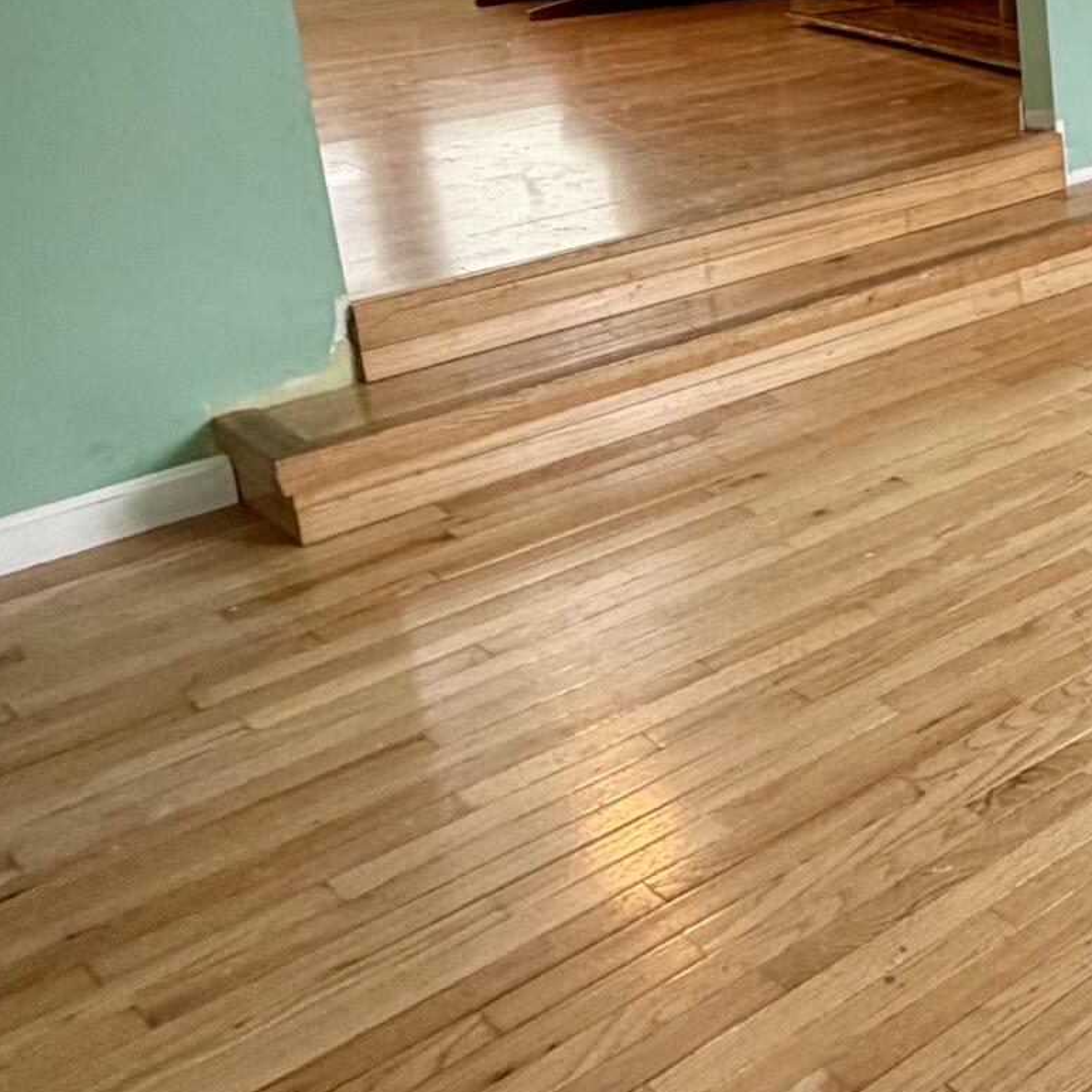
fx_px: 1713
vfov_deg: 33.7
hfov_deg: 27.6
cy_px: 137
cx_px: 1519
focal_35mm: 48
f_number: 2.2
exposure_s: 1/60
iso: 250
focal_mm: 2.22
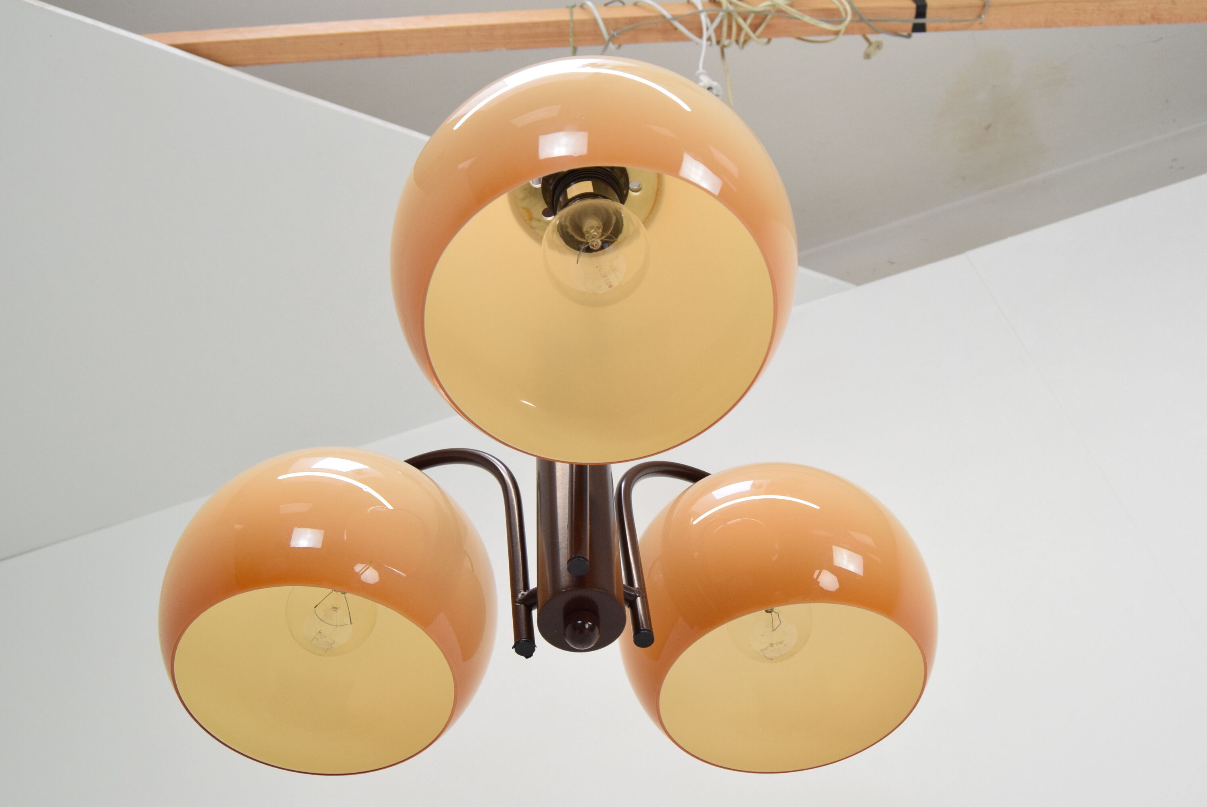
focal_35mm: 33
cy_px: 404
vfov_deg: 40.0
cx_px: 604
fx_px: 1107
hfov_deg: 57.2
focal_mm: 22
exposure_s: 1/200
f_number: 7.1
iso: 1600
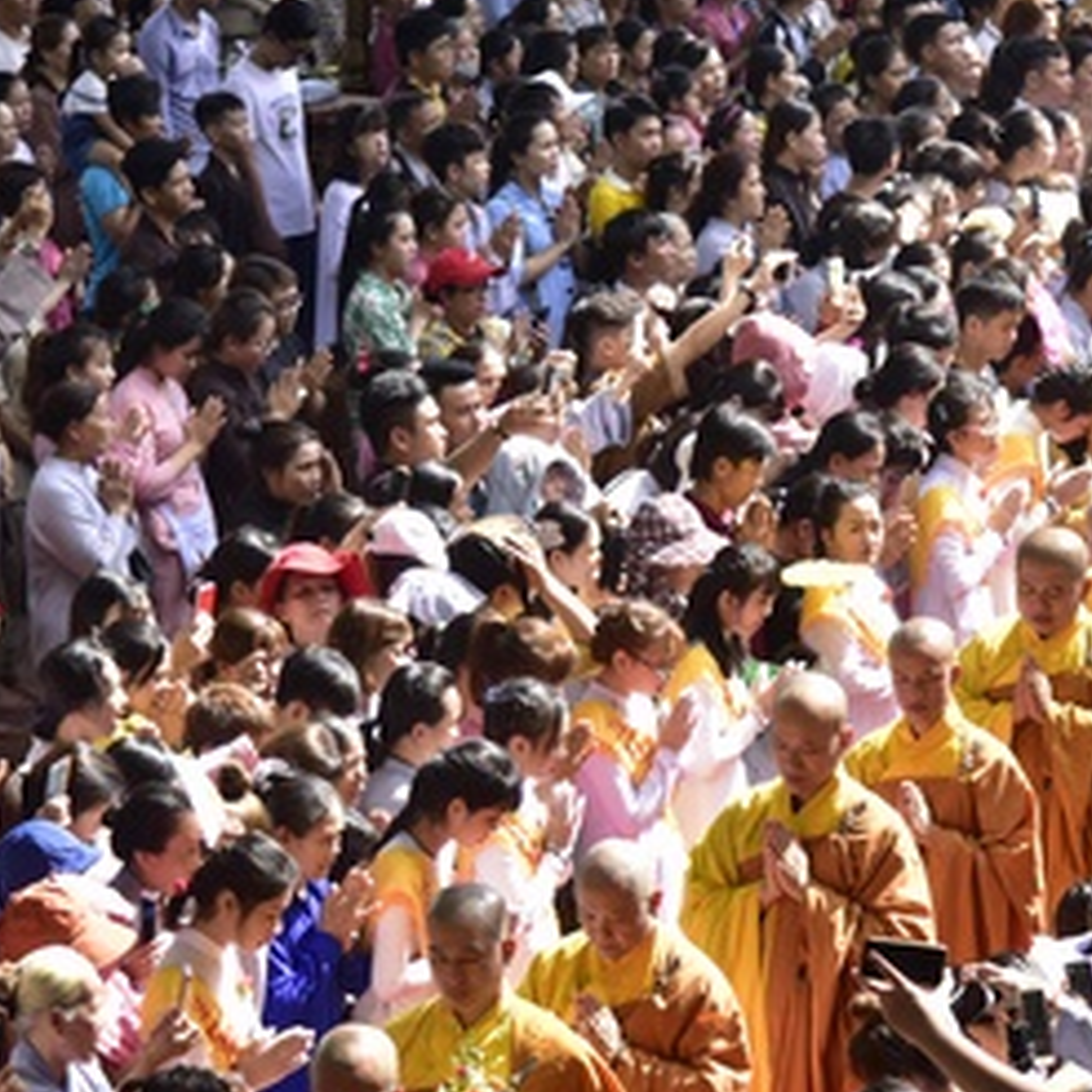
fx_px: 6888
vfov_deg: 9.1
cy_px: 759
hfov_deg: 9.0
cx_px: 932
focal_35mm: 193
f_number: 4
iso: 320
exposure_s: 1/800
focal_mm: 86
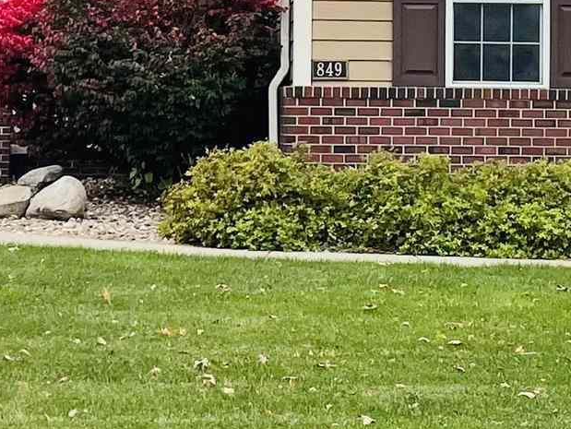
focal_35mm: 124
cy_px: -4
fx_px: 2047
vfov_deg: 11.8
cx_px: 305
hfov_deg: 15.9
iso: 32
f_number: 1.6
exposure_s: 1/1767
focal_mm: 5.1
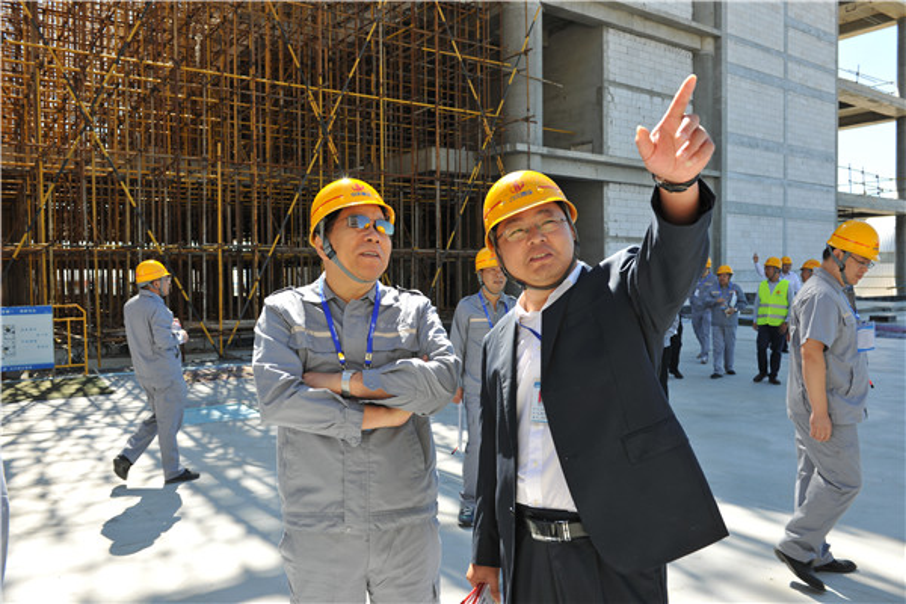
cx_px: 453
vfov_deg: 46.4
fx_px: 705
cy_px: 302
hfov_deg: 65.5
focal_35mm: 28
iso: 200
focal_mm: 28
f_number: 7.1
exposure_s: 1/200
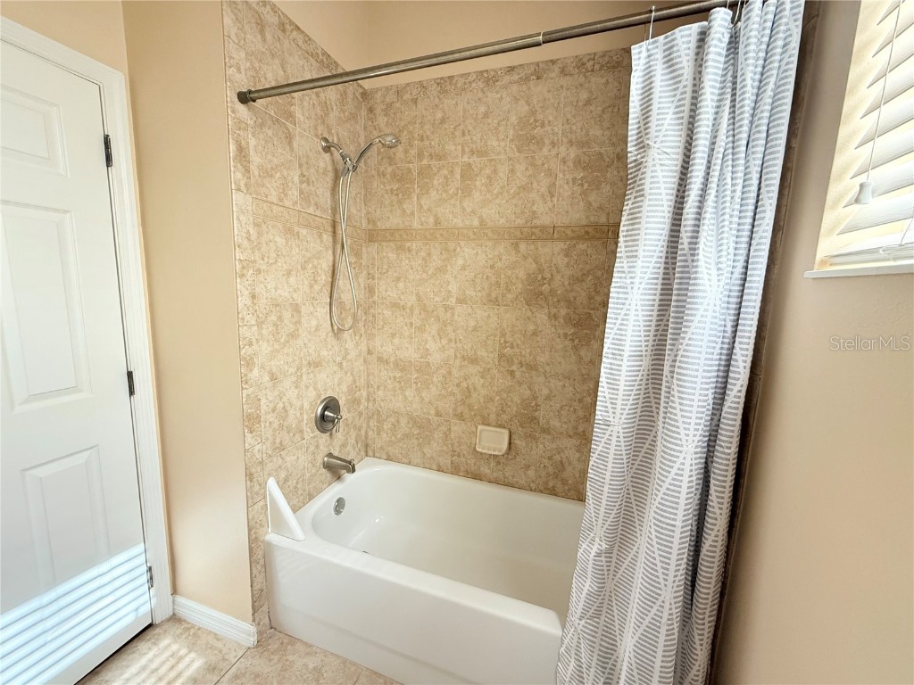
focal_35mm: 14
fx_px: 370
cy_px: 342
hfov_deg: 102.1
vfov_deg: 85.7
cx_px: 457
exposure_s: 1/99
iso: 320
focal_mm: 2.22
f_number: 2.2
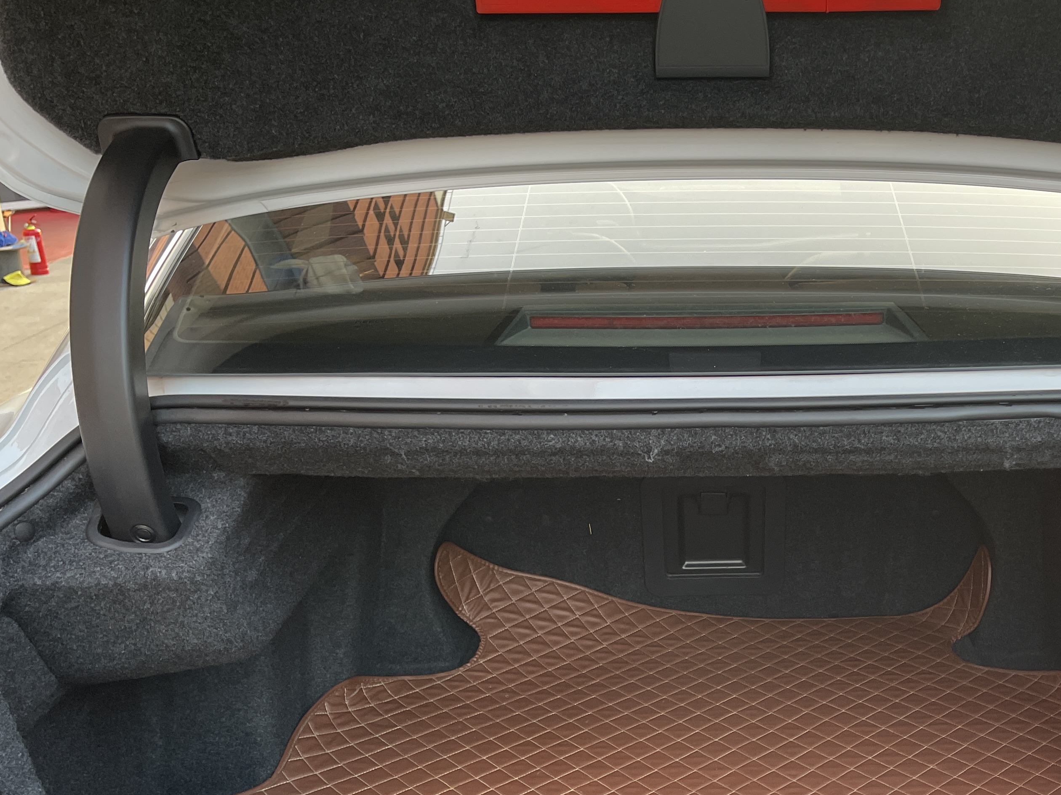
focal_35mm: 40
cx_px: 714
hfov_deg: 46.0
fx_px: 1226
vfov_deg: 35.2
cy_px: 592
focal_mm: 5.1
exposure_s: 1/120
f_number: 1.6
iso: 125
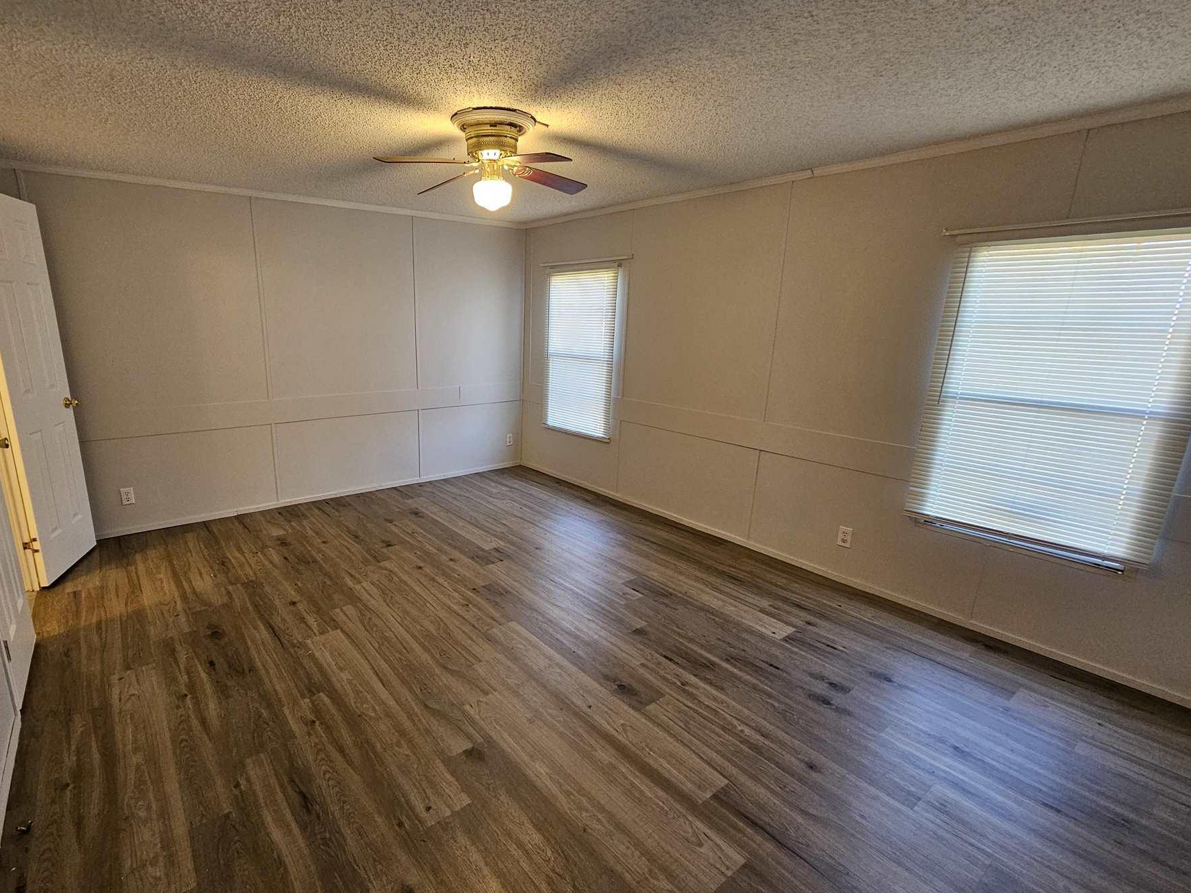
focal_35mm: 15
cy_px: 468
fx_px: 516
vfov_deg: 81.7
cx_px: 517
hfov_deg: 97.6
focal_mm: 2.2
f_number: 2.2
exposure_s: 1/60
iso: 320
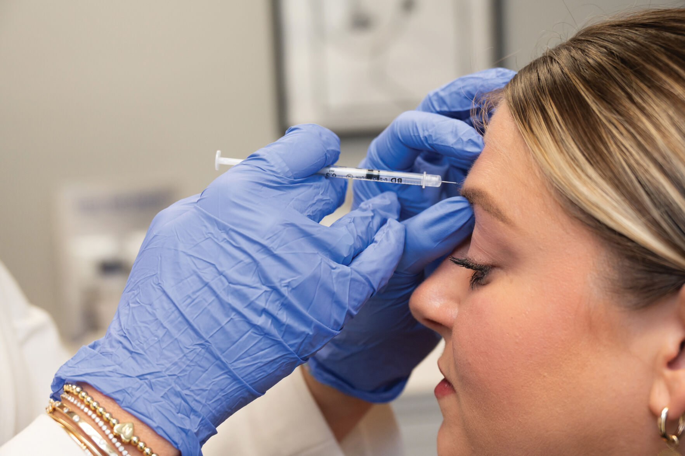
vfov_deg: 20.6
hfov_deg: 30.5
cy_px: 228
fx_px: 1255
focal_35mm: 66
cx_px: 342
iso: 640
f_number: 6
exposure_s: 1/100
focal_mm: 66
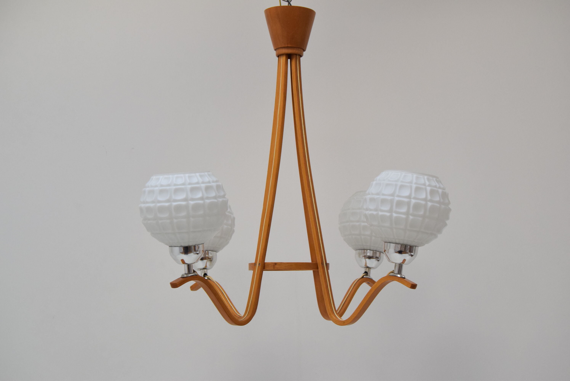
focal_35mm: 57
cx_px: 285
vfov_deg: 23.8
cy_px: 190
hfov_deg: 35.0
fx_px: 903
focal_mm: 38
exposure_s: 1/200
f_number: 7.1
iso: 1600
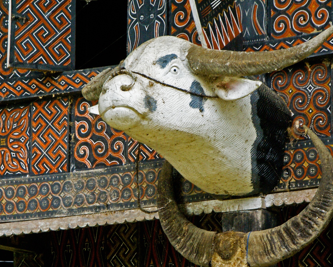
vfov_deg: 6.7
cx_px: 192
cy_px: 126
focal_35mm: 232
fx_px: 2286
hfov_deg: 8.3
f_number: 8
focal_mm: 120
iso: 400
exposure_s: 1/20
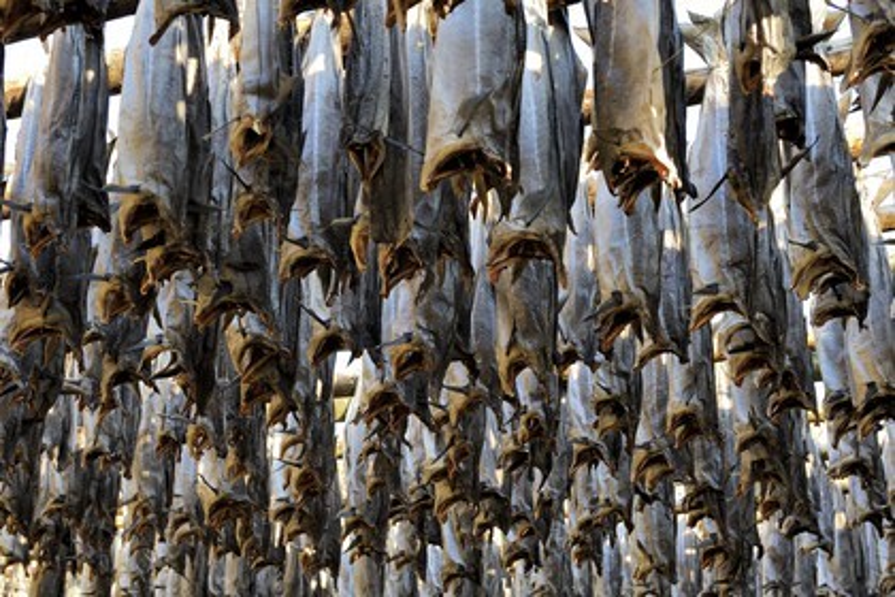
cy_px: 298
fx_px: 1740
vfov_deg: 19.5
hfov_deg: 28.8
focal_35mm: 70
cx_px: 448
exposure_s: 1/60
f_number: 11
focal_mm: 70
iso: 800
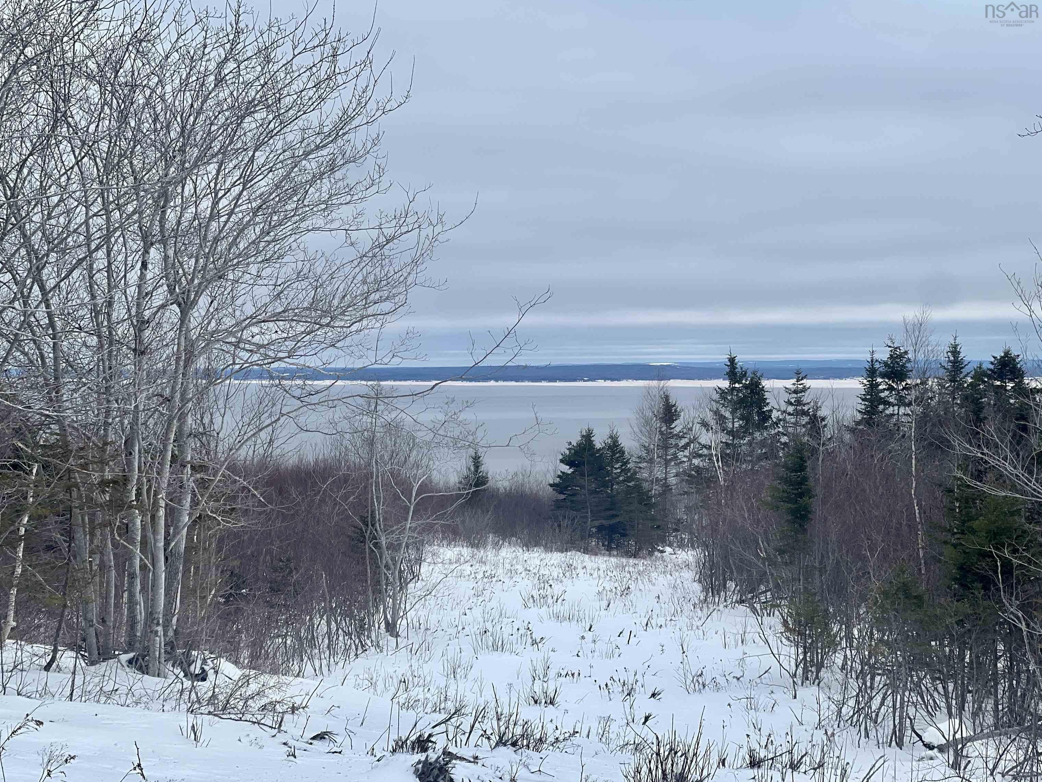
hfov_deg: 25.0
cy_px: 389
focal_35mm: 78
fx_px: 2348
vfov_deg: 18.9
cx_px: 516
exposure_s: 1/605
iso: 32
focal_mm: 9
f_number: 2.8
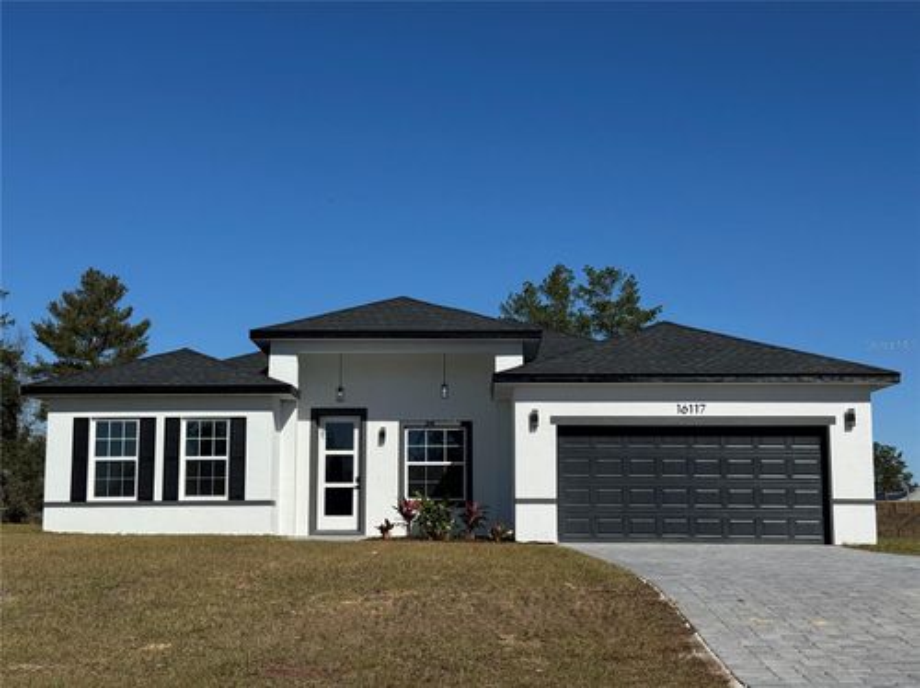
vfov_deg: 30.2
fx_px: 1274
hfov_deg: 39.7
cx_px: 460
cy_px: 344
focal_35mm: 48
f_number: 1.78
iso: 64
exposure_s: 1/15385
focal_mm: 6.76
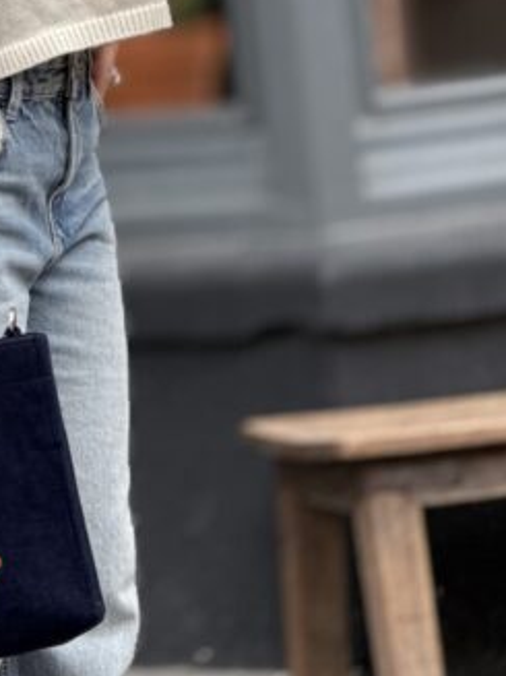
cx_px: -89
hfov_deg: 5.0
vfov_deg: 6.7
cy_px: -12
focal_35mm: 294
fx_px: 5734
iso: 50
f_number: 2.8
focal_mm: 15.66
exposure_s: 1/140
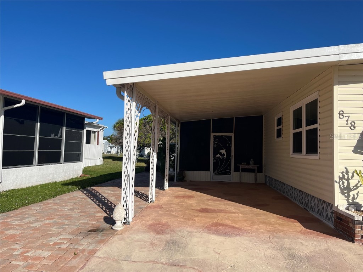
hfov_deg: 67.3
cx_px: 182
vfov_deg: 53.1
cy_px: 136
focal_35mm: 26
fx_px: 273
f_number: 1.6
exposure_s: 1/5848
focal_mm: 5.1
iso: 50
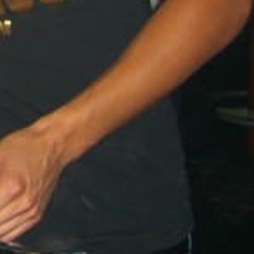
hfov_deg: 11.5
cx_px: -257
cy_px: -105
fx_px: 1137
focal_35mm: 137
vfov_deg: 12.2
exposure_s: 1/60
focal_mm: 7.9
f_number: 2.8
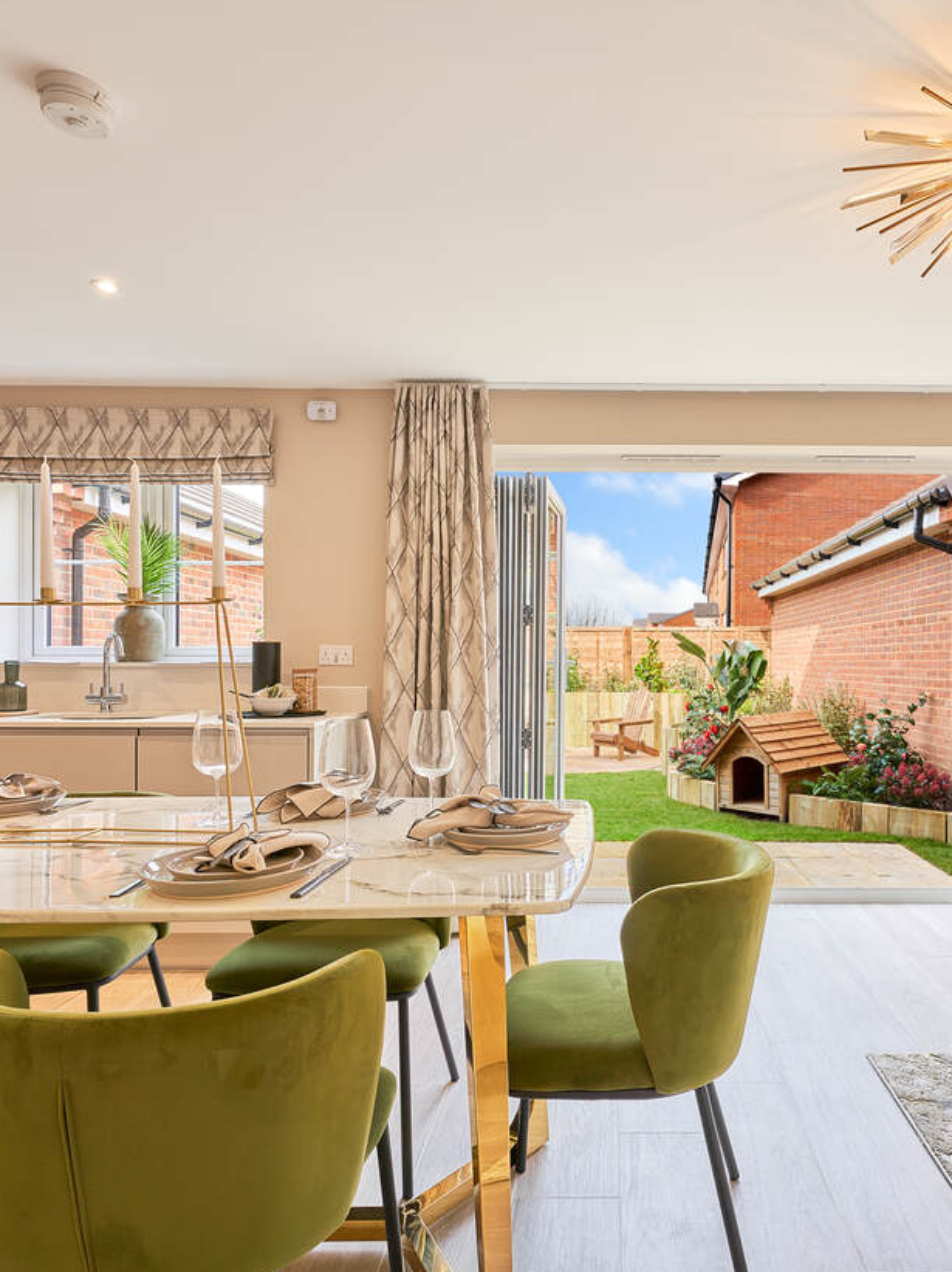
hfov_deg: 62.1
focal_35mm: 21
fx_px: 771
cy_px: 640
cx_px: 621
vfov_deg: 79.0
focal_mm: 14
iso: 100
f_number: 10
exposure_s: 1/5
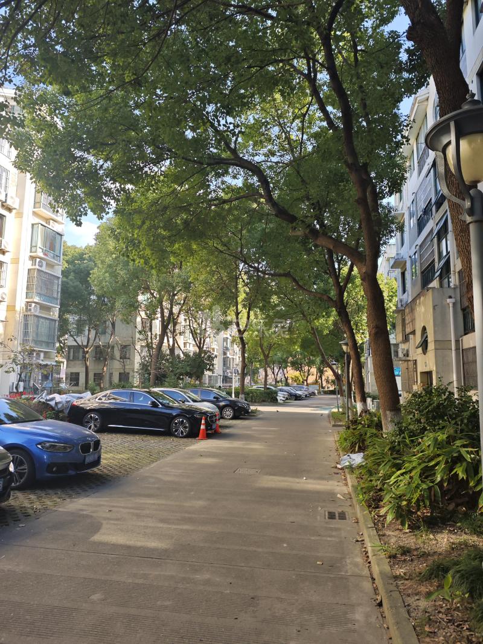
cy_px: 322
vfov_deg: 73.9
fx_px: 428
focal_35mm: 23
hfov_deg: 58.9
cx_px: 242
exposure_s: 1/689
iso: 50
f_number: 1.6
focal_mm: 6.55
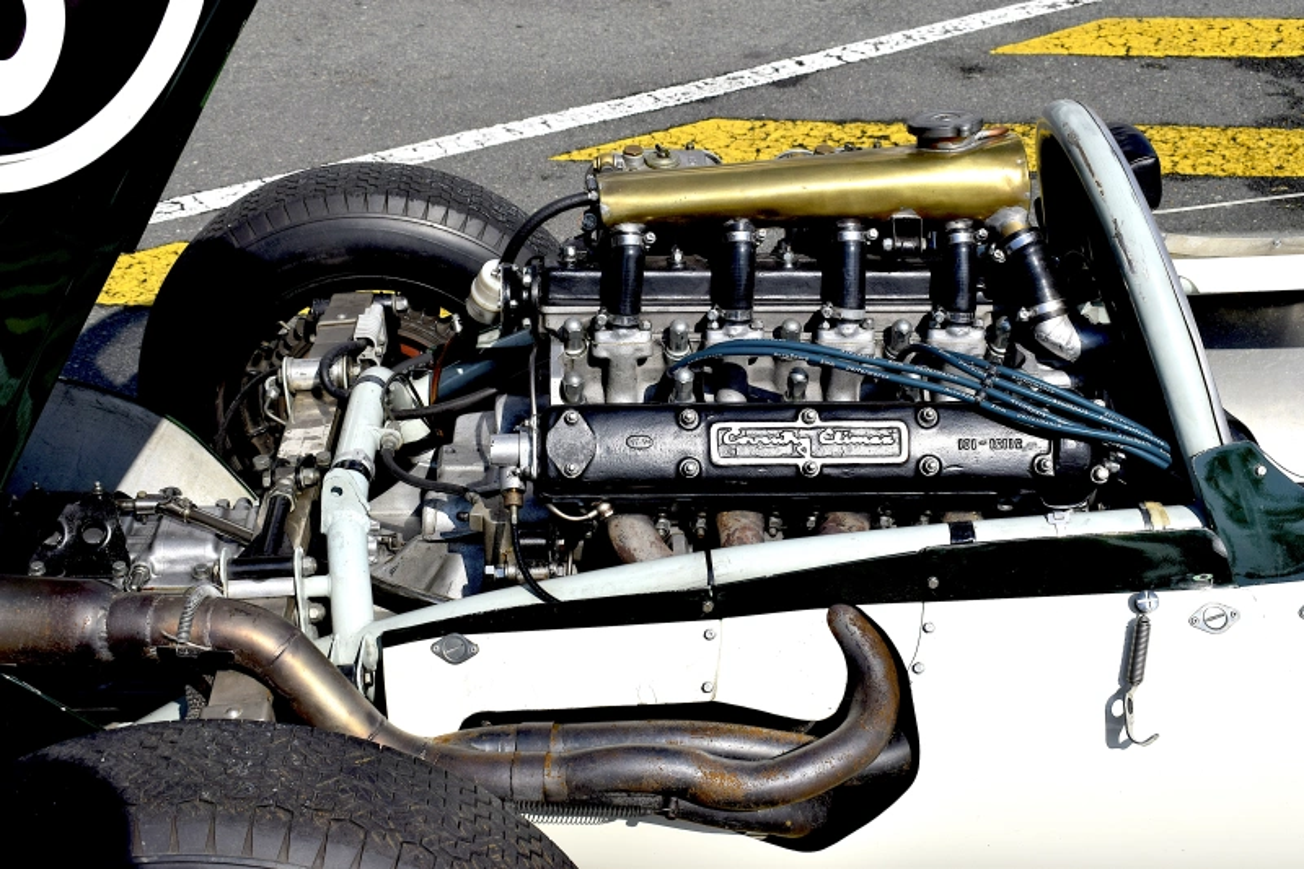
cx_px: 652
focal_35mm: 48
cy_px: 434
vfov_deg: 28.1
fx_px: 1738
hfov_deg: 41.1
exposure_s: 1/640
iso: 200
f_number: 13
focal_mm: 32
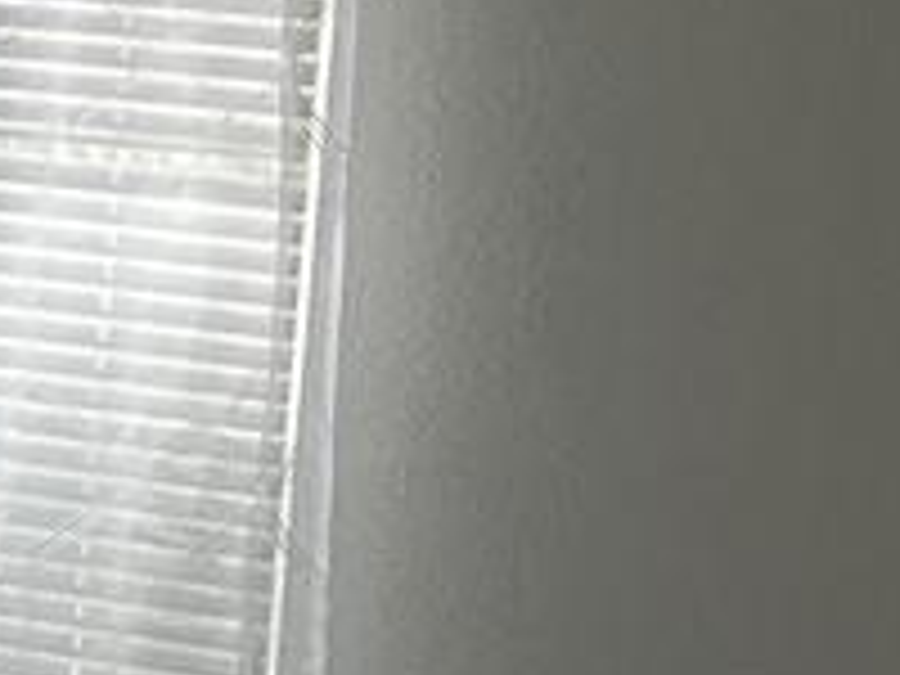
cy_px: -135
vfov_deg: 7.1
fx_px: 5408
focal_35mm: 208
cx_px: -2367
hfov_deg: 7.5
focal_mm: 5.7
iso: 125
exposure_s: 1/120
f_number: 1.5
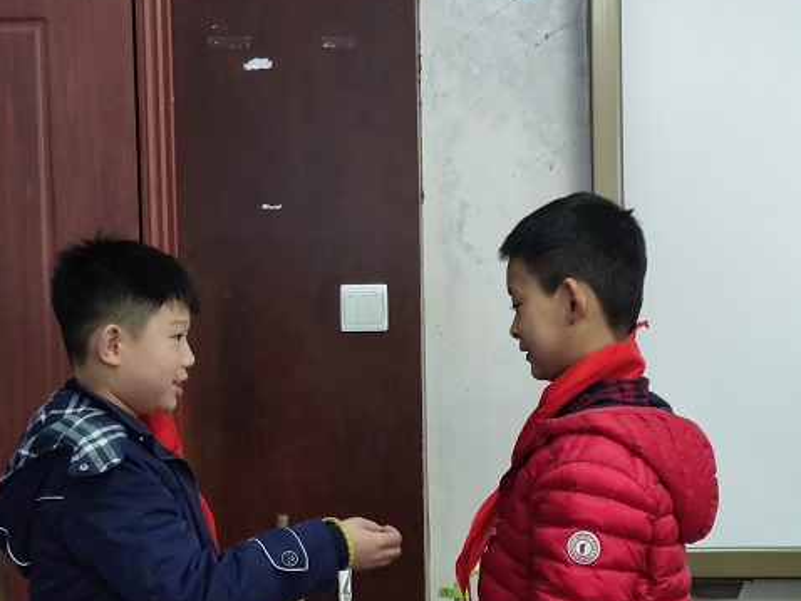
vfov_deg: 19.9
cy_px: 326
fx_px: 1713
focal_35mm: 74
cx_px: 382
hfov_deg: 26.3
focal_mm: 6.72
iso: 475
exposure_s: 1/50
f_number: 1.69
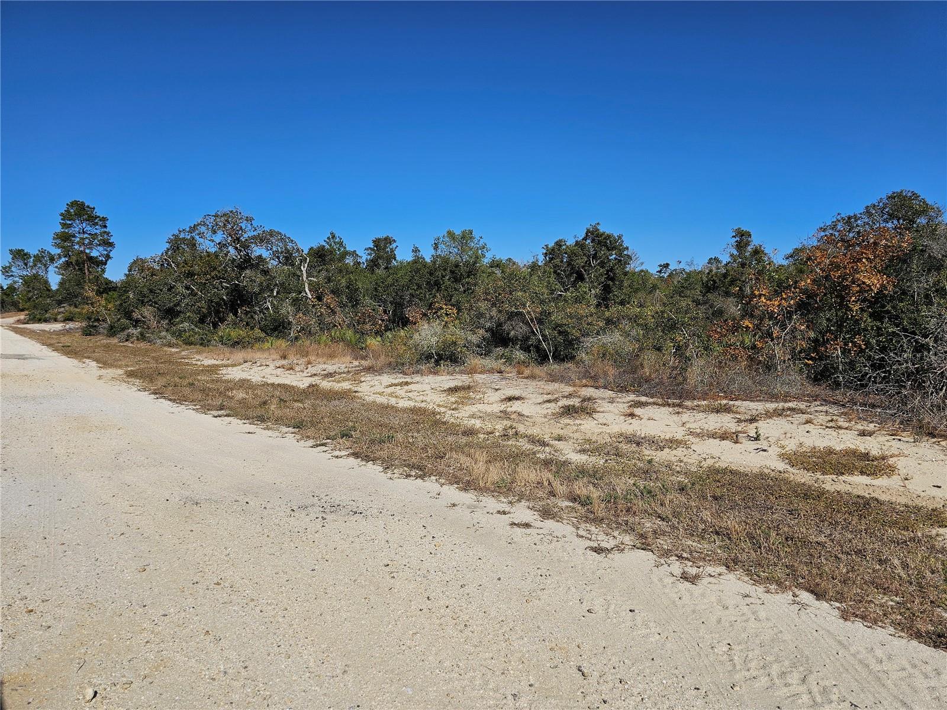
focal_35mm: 23
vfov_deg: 58.9
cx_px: 474
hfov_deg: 73.9
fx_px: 629
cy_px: 355
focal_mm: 6.3
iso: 10
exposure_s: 1/2000
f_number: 1.7
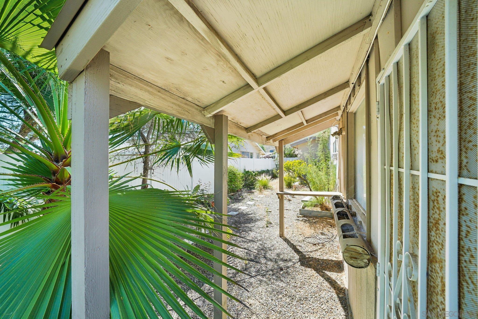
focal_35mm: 13
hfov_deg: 108.3
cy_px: 160
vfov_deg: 85.4
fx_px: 173
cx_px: 239
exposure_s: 1/50
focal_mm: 13
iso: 100
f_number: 8
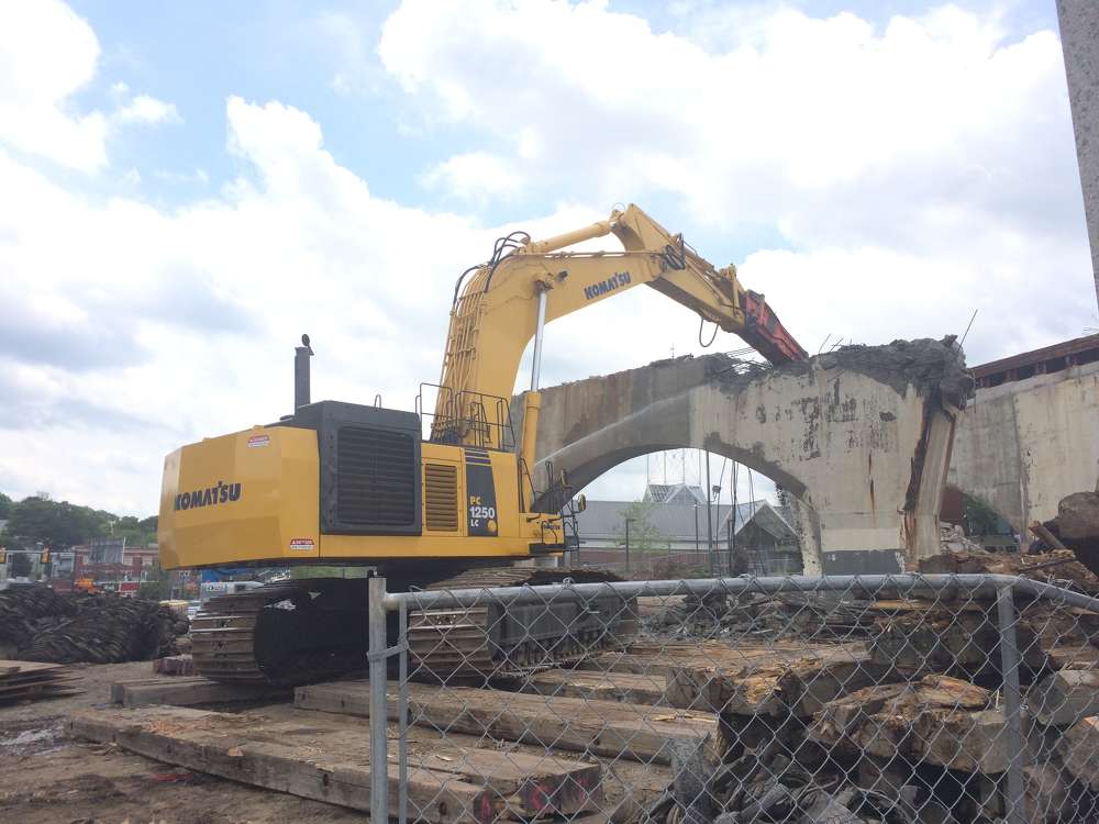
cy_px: 412
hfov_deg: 61.7
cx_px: 550
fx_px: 921
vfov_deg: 48.2
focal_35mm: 29
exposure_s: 1/1953
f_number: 2.2
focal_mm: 4.15
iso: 32
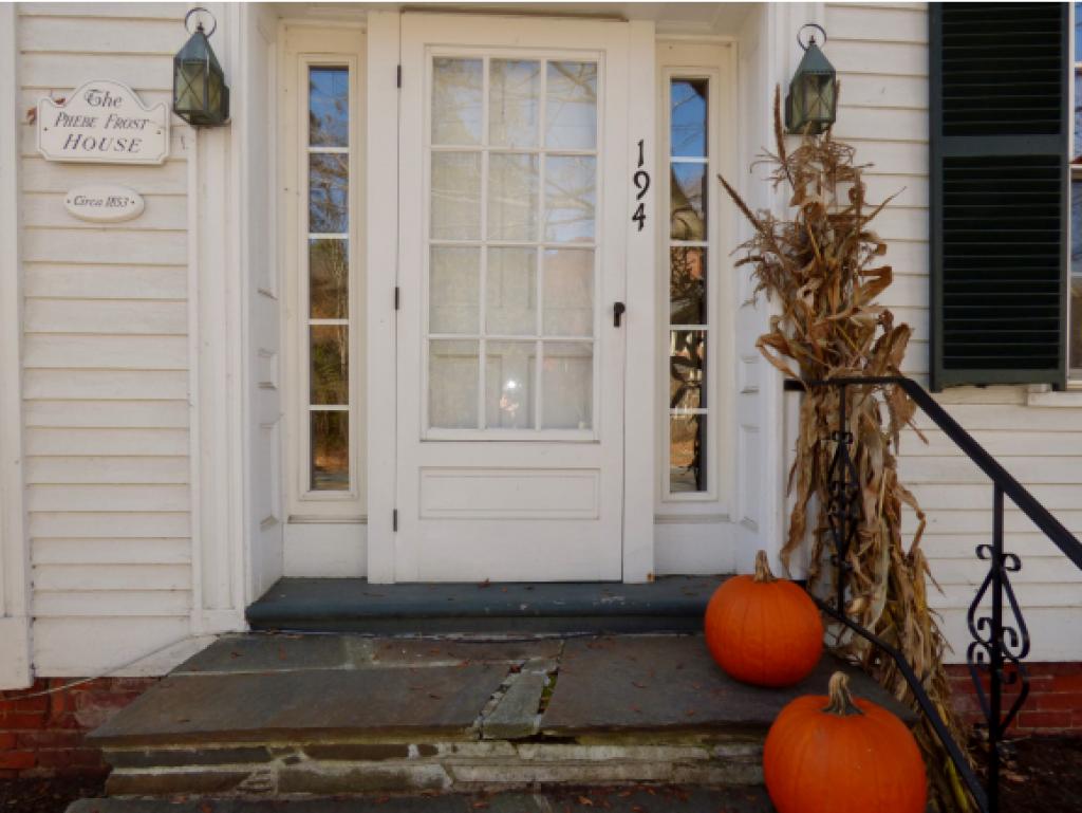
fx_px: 625
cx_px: 541
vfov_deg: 66.0
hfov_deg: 81.7
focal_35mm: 20
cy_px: 406
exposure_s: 1/125
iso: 100
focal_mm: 3.58
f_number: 4.5
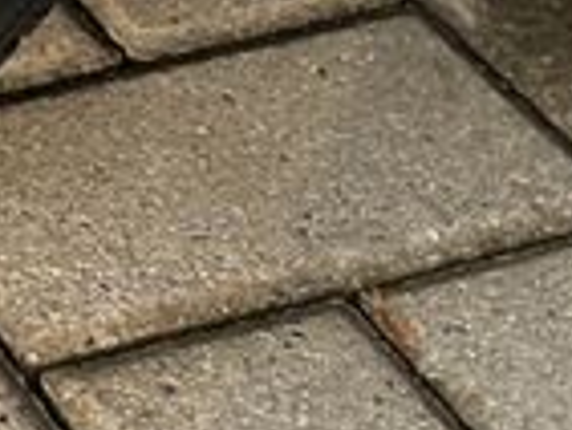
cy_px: -848
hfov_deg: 9.0
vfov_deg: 7.1
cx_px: -990
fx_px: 3126
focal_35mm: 189
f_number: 1.6
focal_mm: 5.1
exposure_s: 1/1140
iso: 50
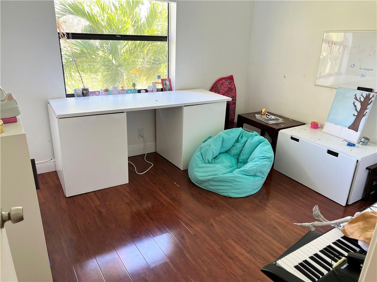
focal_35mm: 26
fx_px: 283
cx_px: 188
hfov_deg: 67.3
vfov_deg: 53.1
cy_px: 141
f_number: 1.5
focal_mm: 5.7
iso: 64
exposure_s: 1/121
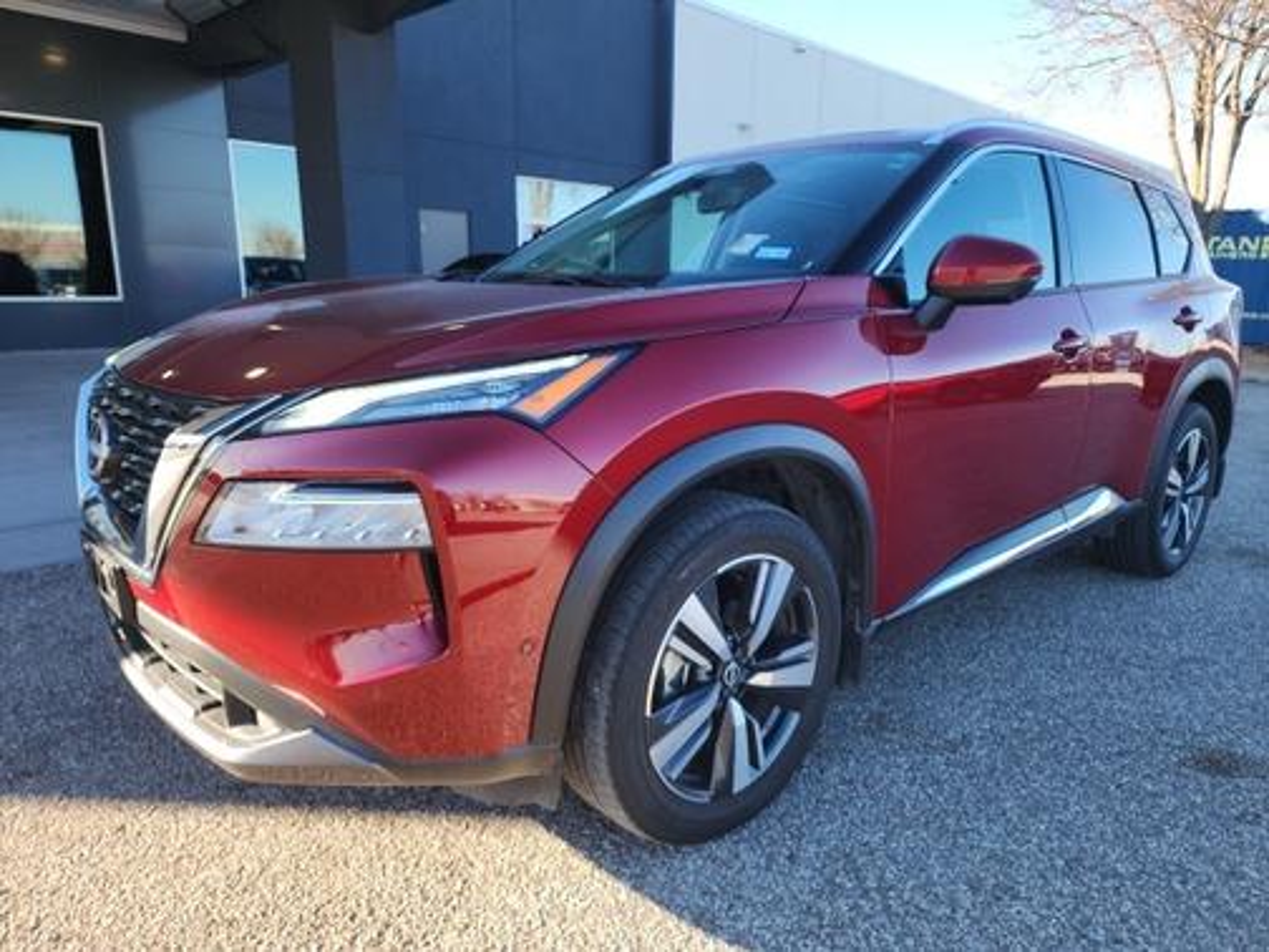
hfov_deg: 73.9
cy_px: 476
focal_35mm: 23
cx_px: 634
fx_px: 843
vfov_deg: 58.9
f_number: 1.8
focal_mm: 6.4
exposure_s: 1/133
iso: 50
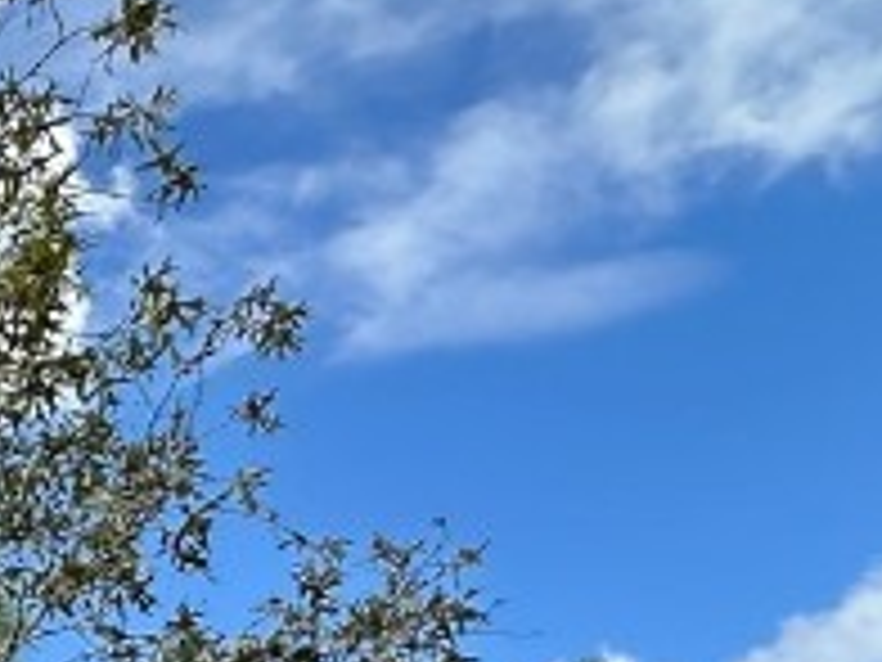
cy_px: 1018
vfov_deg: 17.8
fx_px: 1860
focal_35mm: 73
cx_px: -729
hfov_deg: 19.5
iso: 40
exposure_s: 1/785
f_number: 2.2
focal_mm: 2.22
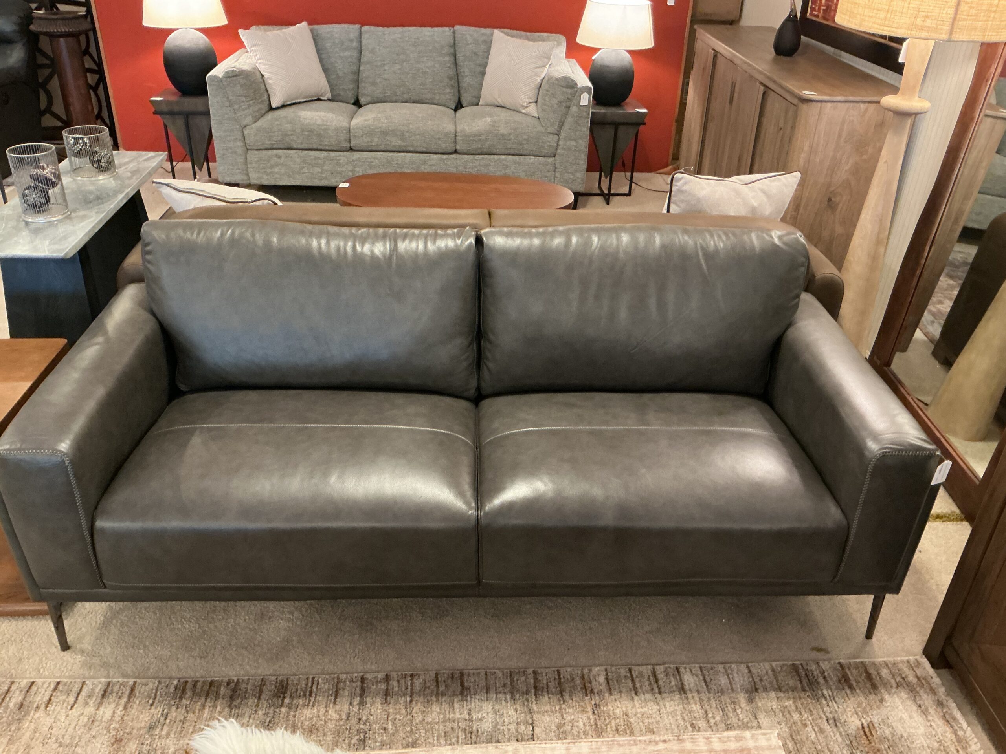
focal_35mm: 29
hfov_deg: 61.7
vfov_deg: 48.2
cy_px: 377
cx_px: 503
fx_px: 843
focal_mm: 3
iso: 320
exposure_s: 1/30
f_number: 1.8
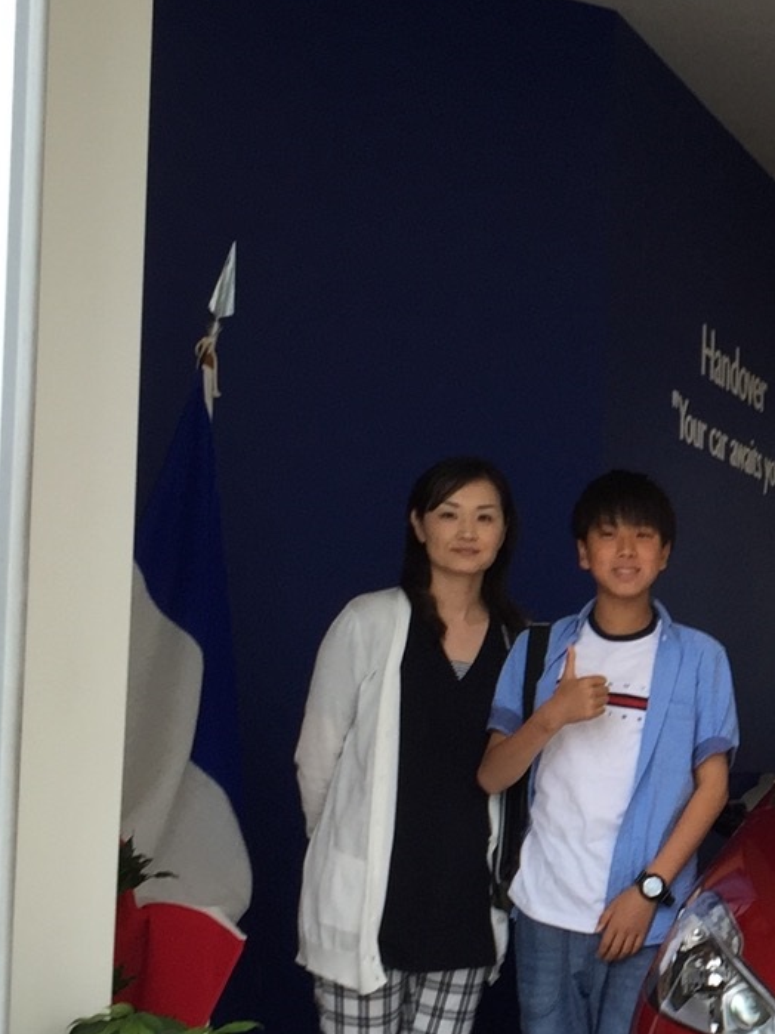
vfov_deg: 23.0
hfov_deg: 16.3
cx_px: 1037
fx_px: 2538
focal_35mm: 85
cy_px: 658
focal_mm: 4.15
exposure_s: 1/141
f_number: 2.2
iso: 32
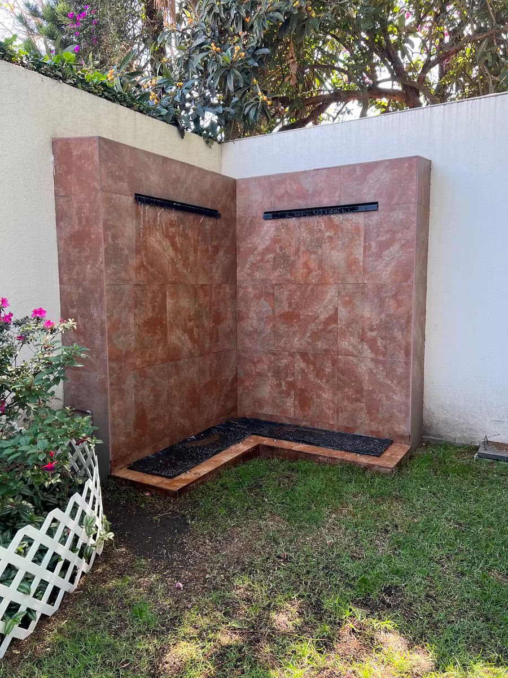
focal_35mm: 26
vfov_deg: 67.3
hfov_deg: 53.1
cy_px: 339
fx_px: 509
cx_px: 254
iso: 64
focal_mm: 5.7
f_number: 1.5
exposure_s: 1/157
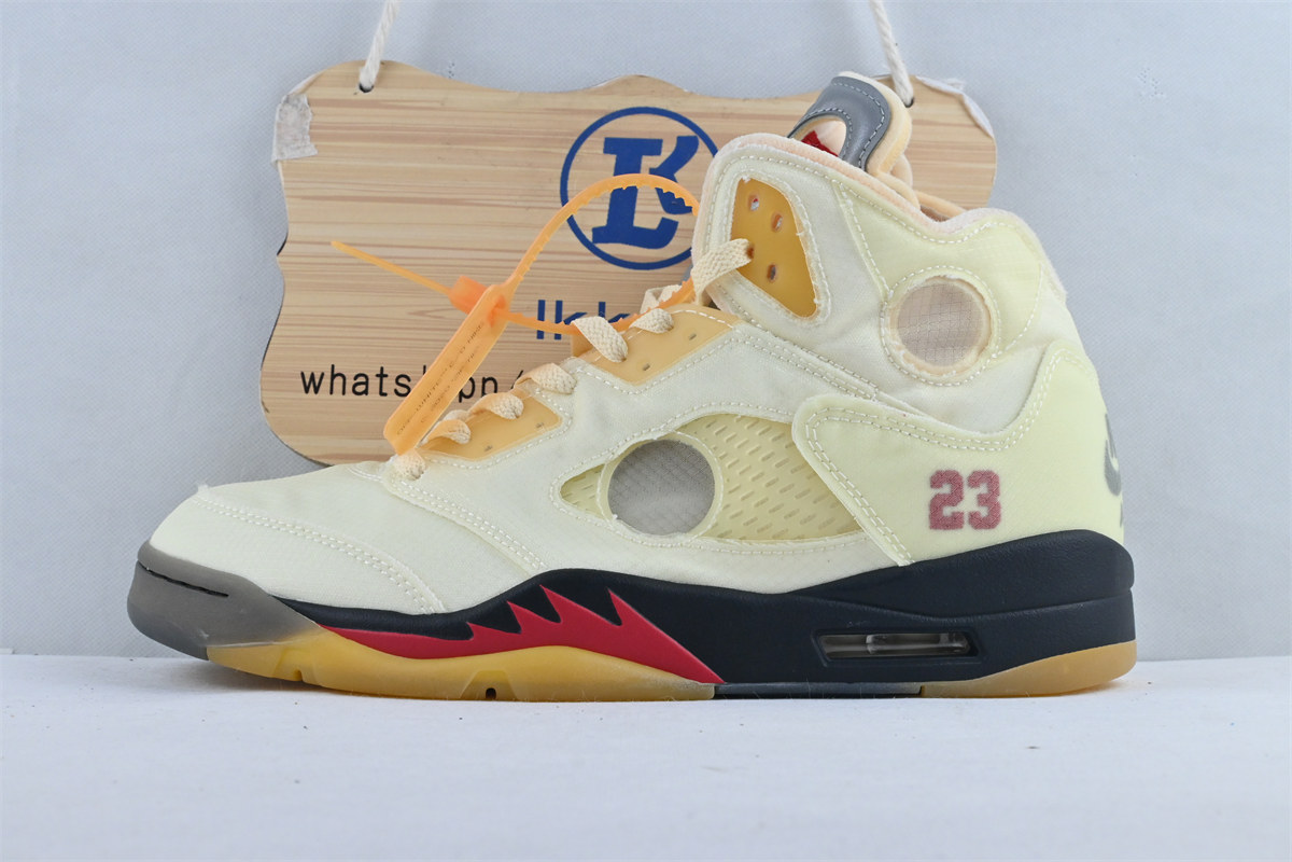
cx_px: 646
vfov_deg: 29.9
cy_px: 431
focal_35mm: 45
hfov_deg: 43.6
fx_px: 1615
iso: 1000
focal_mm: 30
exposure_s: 1/200
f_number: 10
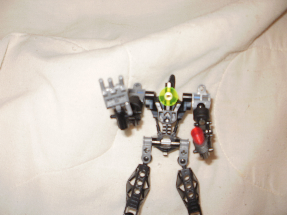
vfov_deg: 39.7
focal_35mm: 36
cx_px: 144
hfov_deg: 51.4
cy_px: 108
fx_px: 298
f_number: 3.5
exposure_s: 1/30
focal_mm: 6.3
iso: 125
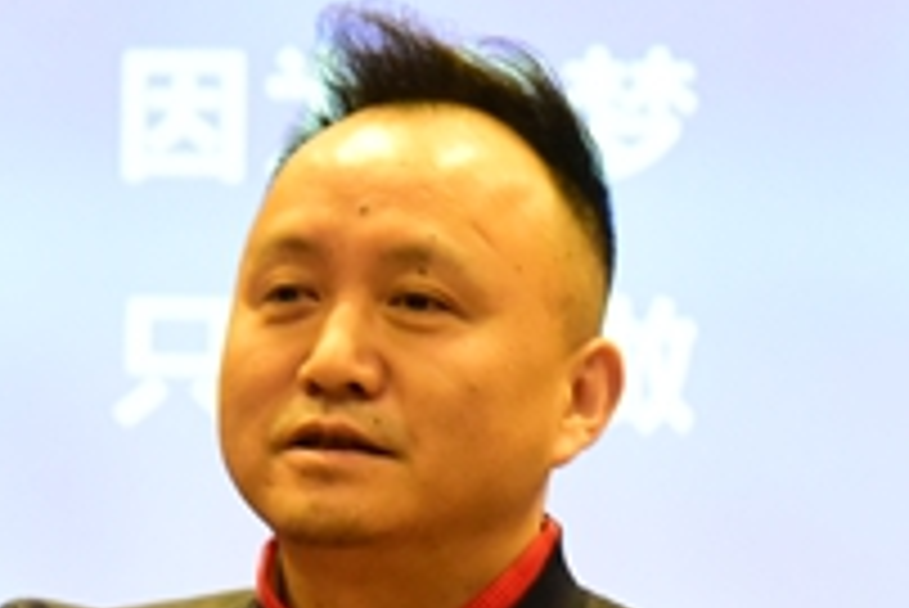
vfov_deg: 4.0
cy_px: 462
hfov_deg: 6.1
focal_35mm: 340
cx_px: 248
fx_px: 8591
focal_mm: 98
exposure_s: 1/80
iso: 7200
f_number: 5.6
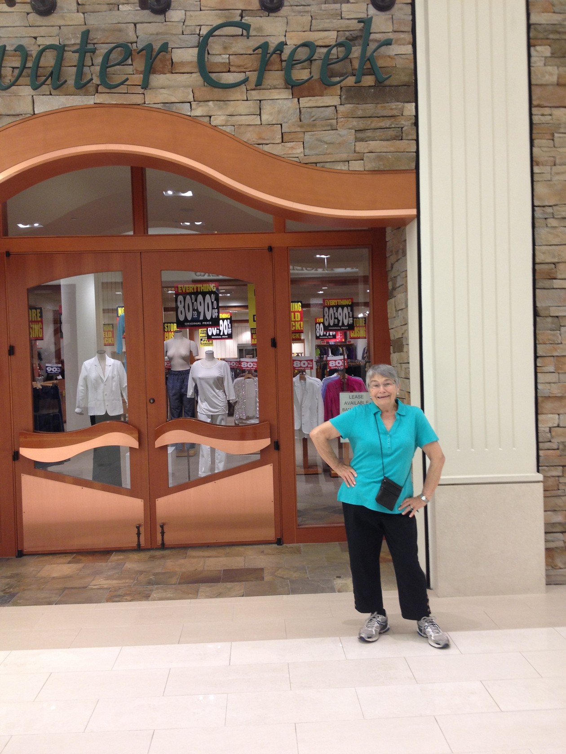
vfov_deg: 52.6
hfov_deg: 40.7
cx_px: 283
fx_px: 763
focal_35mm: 35
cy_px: 377
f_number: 2.4
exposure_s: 1/24
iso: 50
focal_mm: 4.28
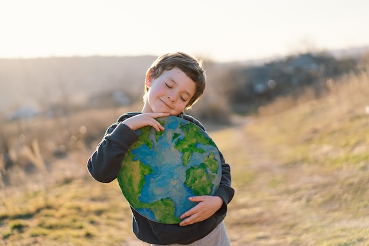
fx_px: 564
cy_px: 123
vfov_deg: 24.6
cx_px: 184
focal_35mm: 55
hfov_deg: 36.2
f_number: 1.8
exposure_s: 1/2000
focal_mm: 55
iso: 100
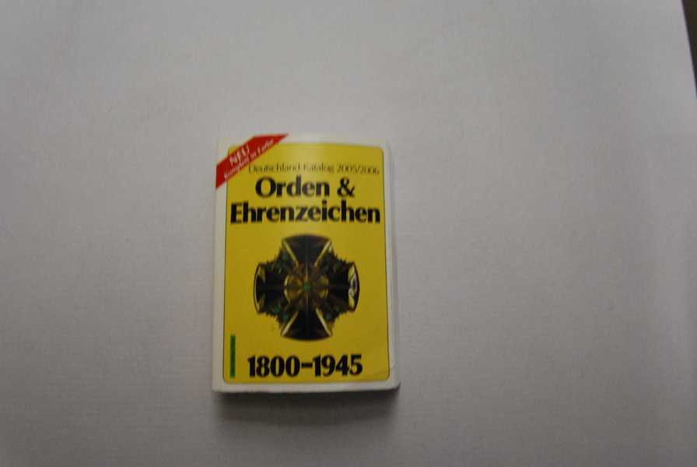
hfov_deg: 57.2
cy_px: 234
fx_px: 640
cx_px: 348
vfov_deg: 40.1
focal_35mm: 33
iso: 1600
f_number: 3.8
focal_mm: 22
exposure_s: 1/15
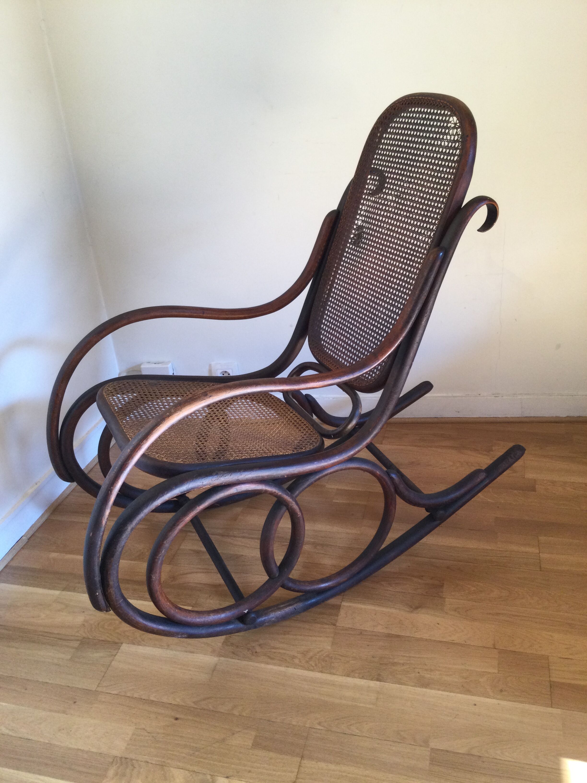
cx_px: 294
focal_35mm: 31
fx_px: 701
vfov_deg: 58.4
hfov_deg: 45.4
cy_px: 392
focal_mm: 3.3
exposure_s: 1/33
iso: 40
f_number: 2.4
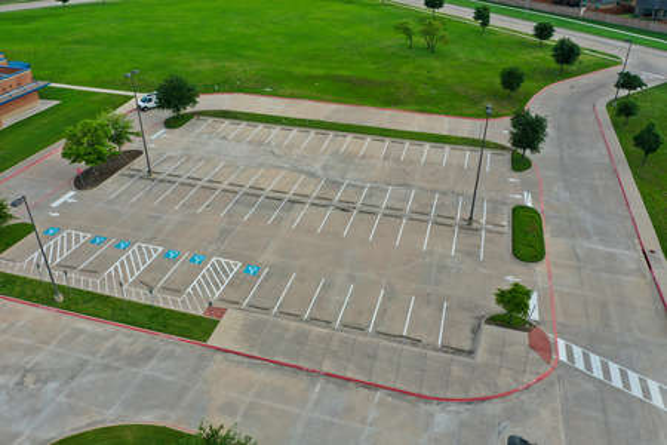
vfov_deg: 46.4
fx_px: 519
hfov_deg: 65.5
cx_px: 334
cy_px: 222
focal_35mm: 28
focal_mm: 10.26
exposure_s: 1/200
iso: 100
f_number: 4.5
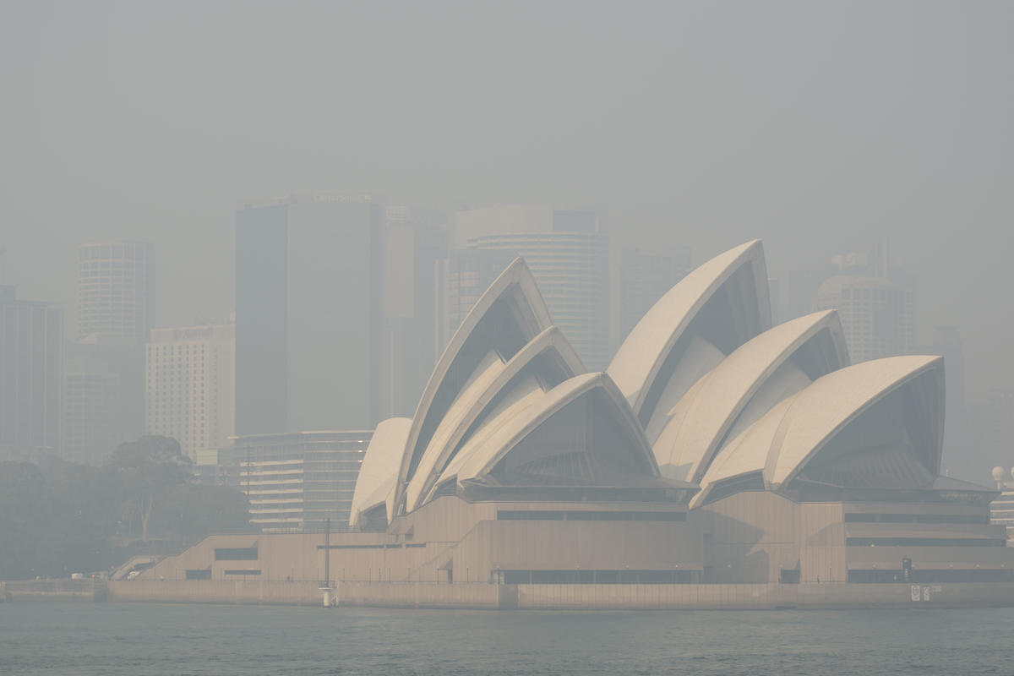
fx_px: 2957
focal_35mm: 105
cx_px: 507
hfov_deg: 19.5
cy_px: 338
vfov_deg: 13.0
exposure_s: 1/800
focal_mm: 70
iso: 100
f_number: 5.6
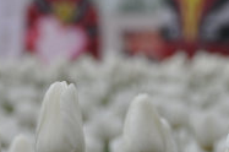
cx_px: 160
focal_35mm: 516
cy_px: 177
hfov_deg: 4.0
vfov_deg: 2.7
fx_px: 3274
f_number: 8
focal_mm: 105
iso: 200
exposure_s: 1/160
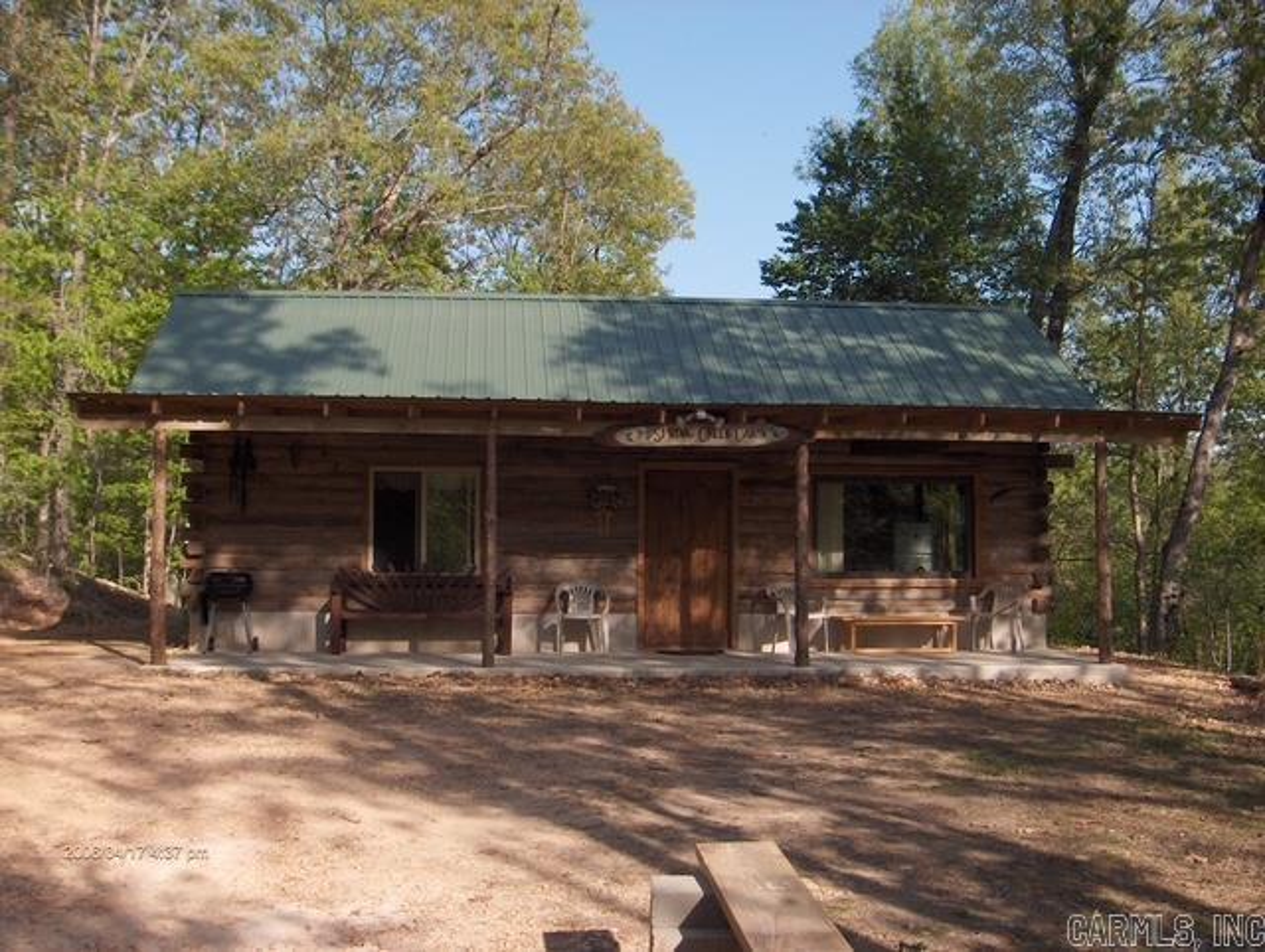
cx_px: 632
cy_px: 476
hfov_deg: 47.8
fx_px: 1427
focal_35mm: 39
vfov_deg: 36.9
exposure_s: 1/332
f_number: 4.8
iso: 100
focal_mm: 8
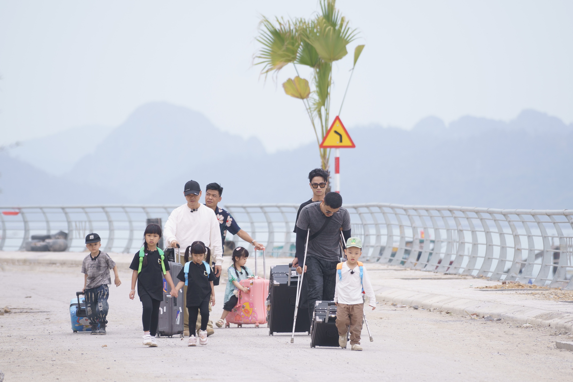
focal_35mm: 300
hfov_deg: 6.9
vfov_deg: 4.6
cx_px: 286
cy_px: 191
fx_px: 4775
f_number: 4
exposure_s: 1/400
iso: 100
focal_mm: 200
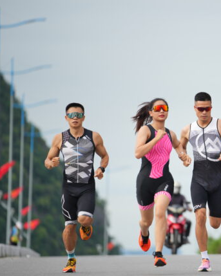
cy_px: 147
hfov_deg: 4.6
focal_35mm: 336
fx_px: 2748
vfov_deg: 5.8
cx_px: 225
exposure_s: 1/1600
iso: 200
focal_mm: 200
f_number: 2.8
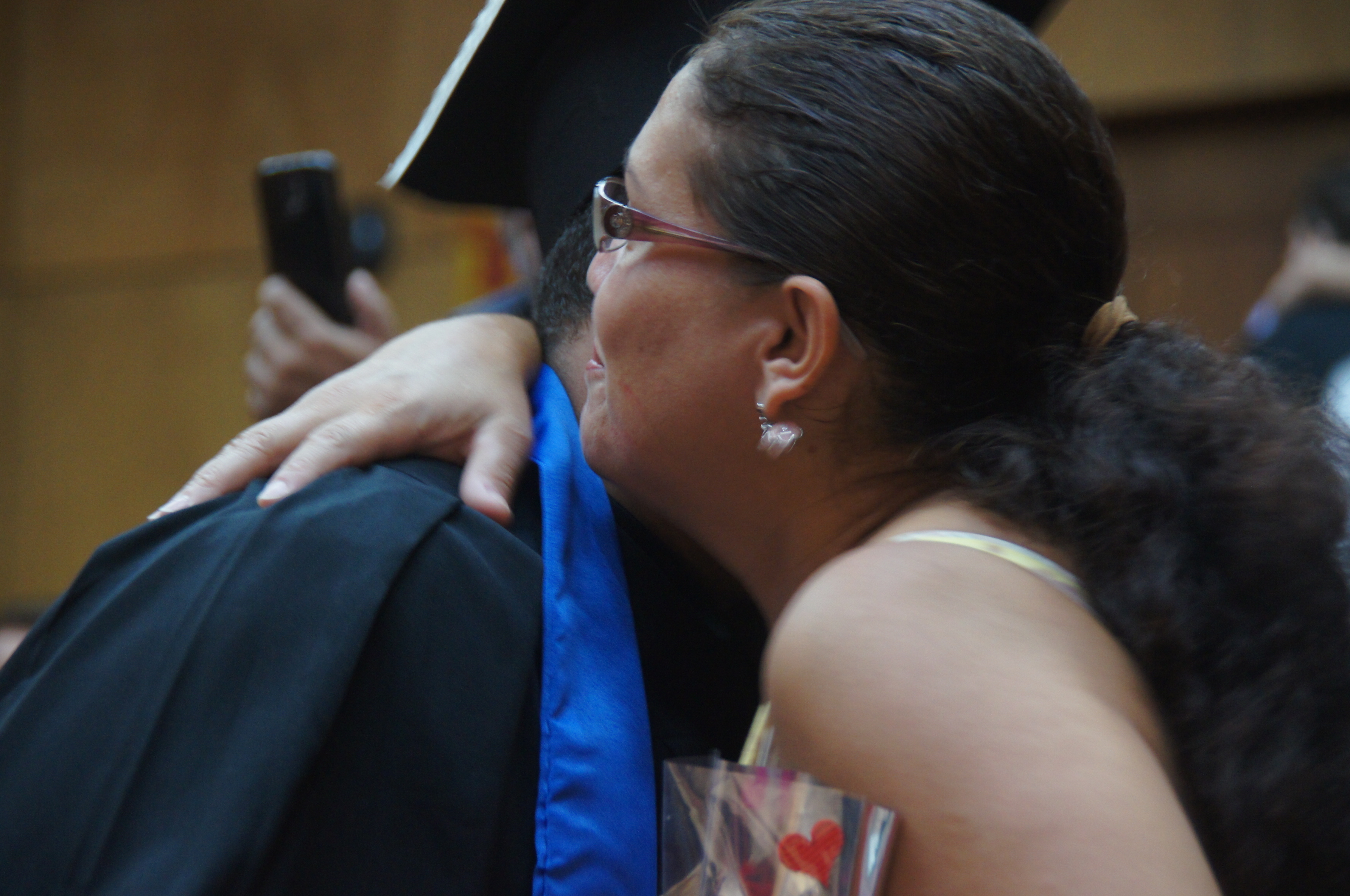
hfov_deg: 12.5
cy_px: 448
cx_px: 675
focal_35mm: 165
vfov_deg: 8.3
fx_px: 6178
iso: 1600
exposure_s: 1/15
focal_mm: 110
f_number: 5.6
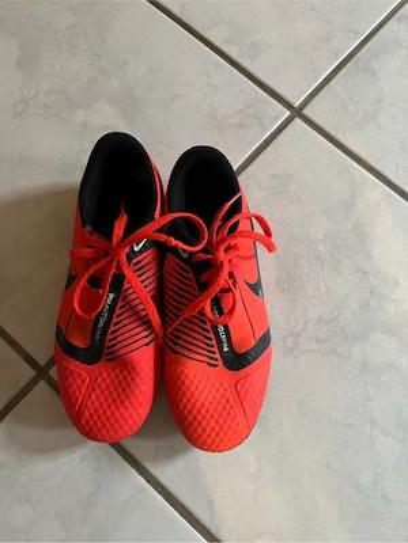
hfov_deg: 53.1
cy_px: 272
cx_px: 204
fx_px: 409
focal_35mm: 26
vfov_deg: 67.3
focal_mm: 5.1
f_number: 1.6
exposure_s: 1/33
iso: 500
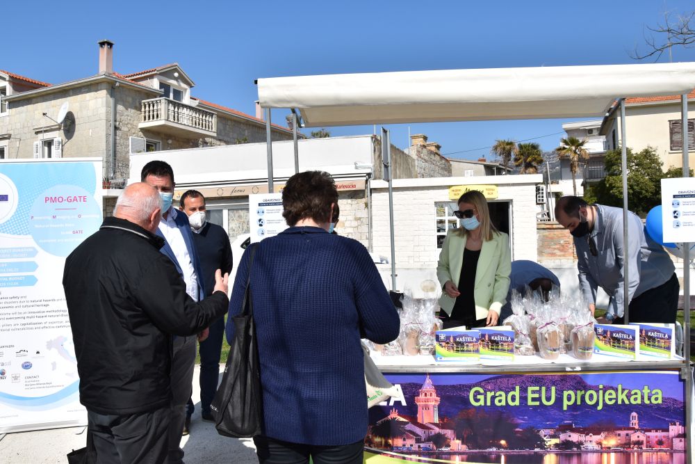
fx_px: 521
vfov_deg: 47.9
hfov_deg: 67.4
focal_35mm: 27
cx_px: 348
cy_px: 232
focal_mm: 18
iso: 200
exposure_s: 1/500
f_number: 11
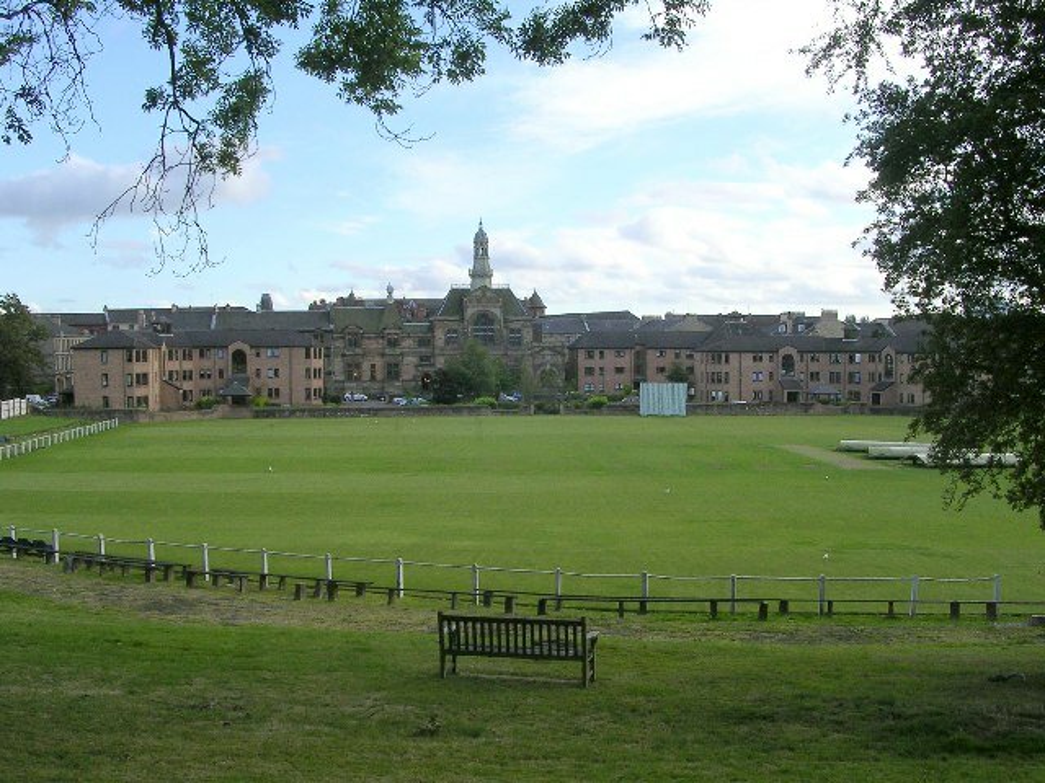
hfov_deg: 49.0
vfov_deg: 37.7
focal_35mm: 38
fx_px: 1147
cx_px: 522
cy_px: 392
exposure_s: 1/171
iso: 100
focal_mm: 5.8
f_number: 5.6
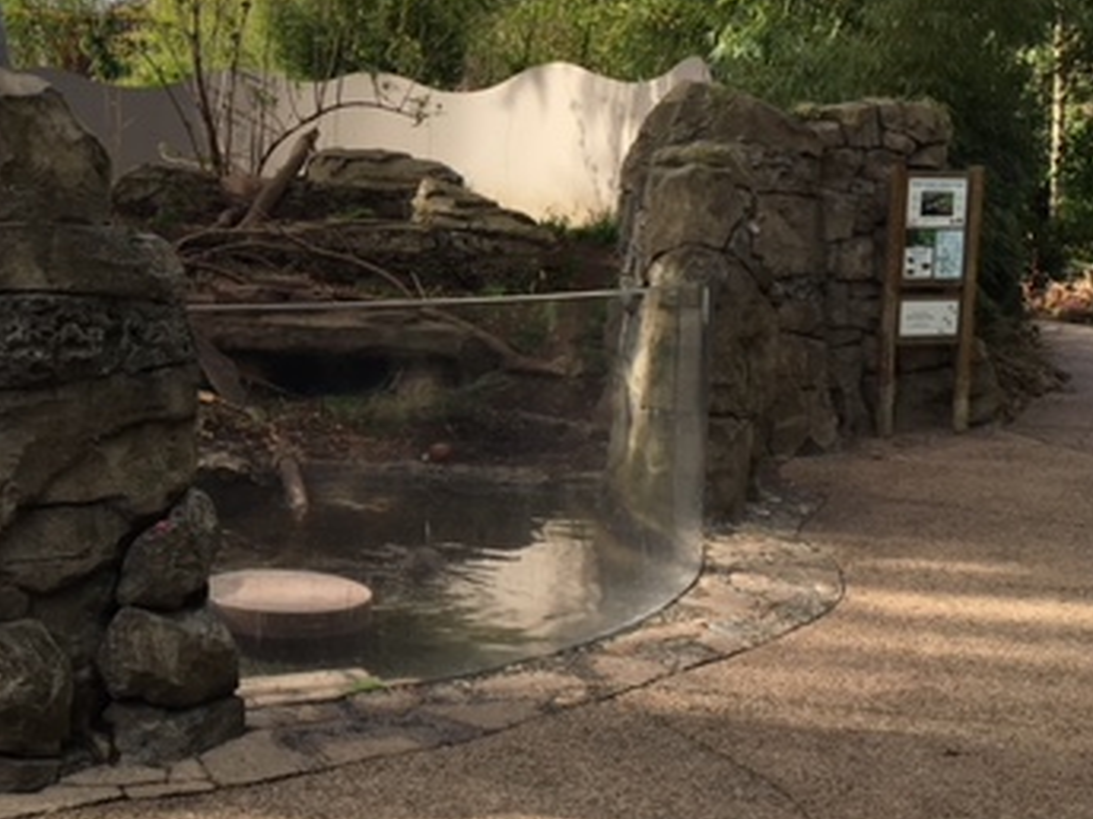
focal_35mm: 54
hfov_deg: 34.0
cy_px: 308
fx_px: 1705
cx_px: 149
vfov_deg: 26.9
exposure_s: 1/718
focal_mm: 4.15
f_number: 2.2
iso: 25
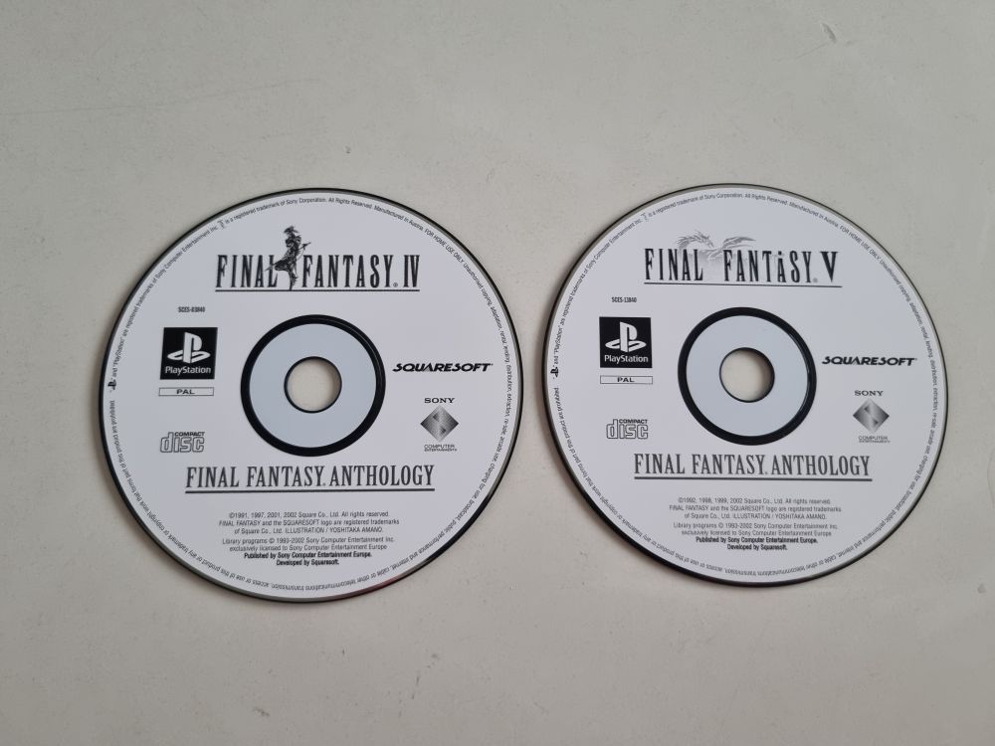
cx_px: 498
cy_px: 373
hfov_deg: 67.3
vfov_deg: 53.1
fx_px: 747
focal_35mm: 26
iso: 200
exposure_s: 1/50
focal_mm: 5.4
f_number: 1.8
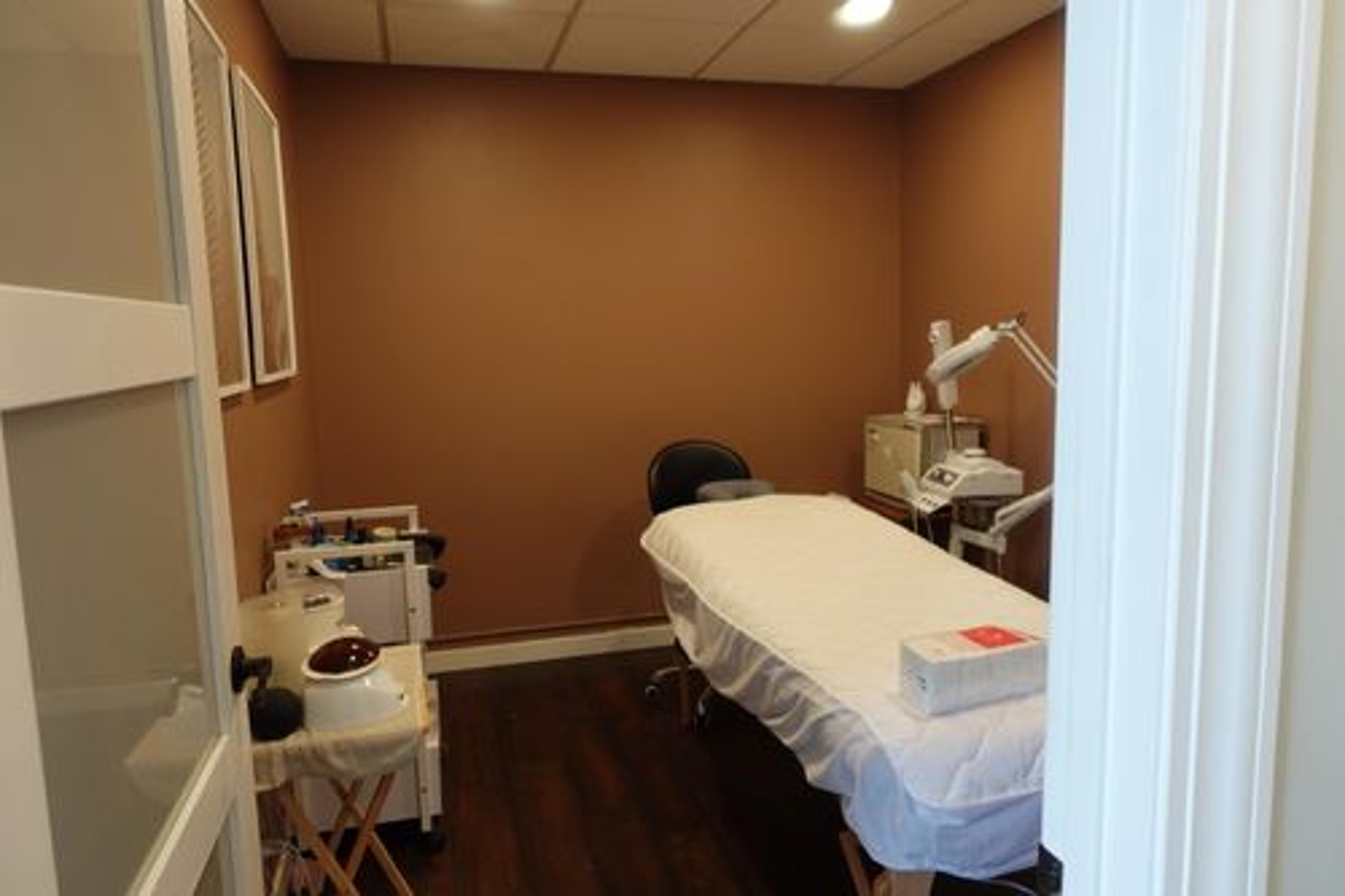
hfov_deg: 73.8
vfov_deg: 53.1
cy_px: 448
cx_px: 672
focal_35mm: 24
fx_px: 896
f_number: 1.8
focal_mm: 9.4
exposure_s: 1/40
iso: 125
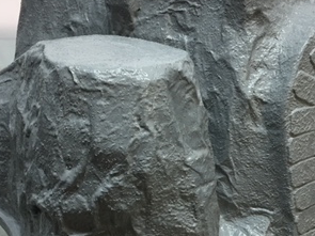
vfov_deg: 23.1
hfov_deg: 30.7
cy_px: 172
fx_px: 573
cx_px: 178
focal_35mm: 63
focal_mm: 4.15
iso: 40
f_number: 2.2
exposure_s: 1/30
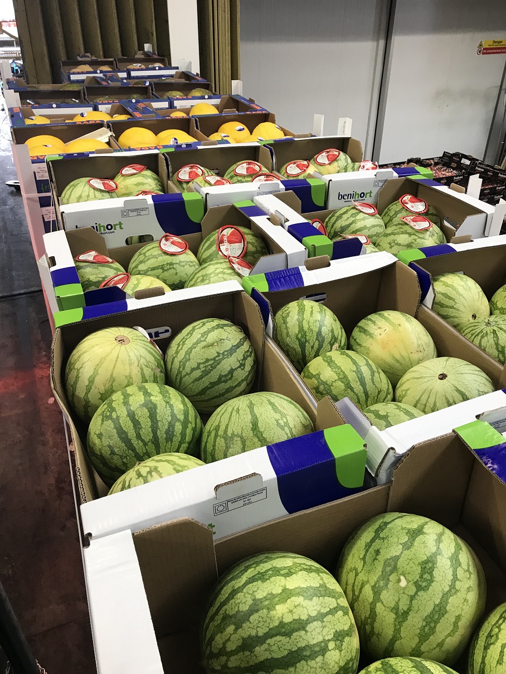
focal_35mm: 28
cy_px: 337
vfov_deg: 63.4
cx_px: 253
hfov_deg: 49.8
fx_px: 546
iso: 25
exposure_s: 1/33
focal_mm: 3.99
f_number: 1.8
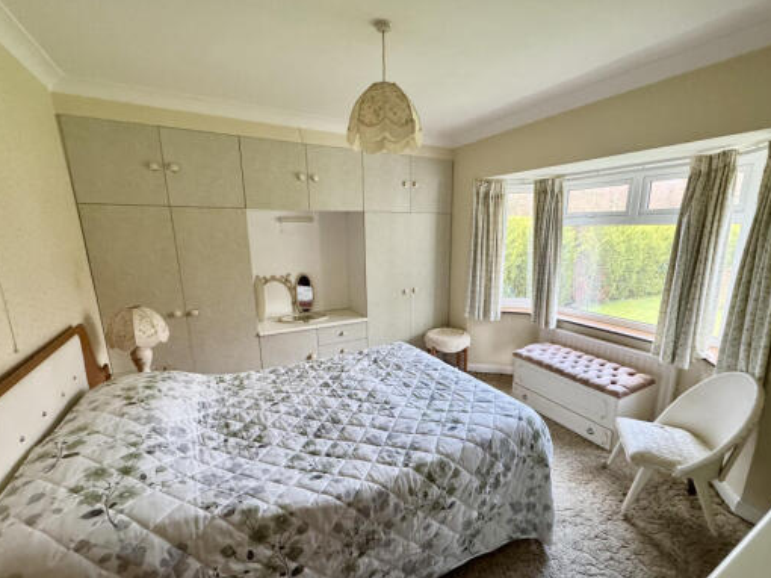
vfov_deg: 77.9
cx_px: 409
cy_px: 315
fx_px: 356
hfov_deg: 94.4
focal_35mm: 16
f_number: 2.2
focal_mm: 2.22
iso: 320
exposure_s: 1/84
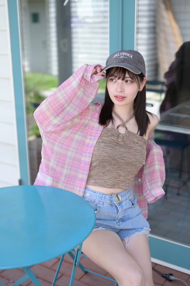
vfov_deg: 39.6
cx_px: 95
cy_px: 143
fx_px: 396
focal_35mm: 50
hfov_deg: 27.0
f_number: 2.2
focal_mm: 50
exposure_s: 1/320
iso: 100
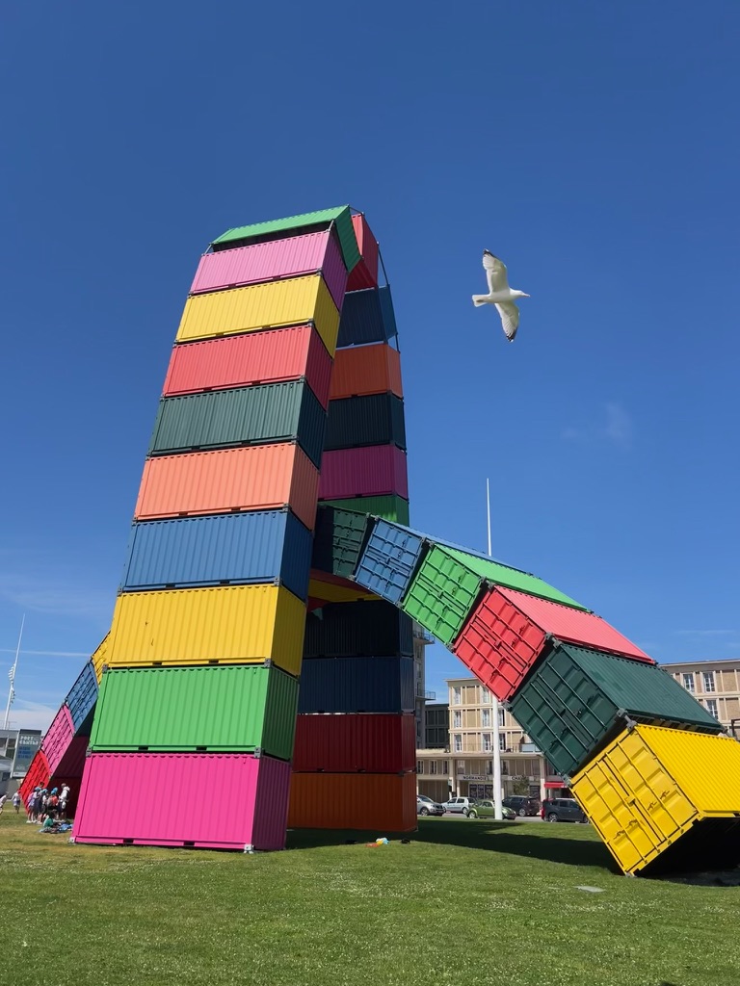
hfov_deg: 53.1
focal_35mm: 26
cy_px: 493
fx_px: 741
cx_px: 370
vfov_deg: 67.3
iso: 50
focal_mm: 5.7
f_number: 1.5
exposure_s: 1/4274
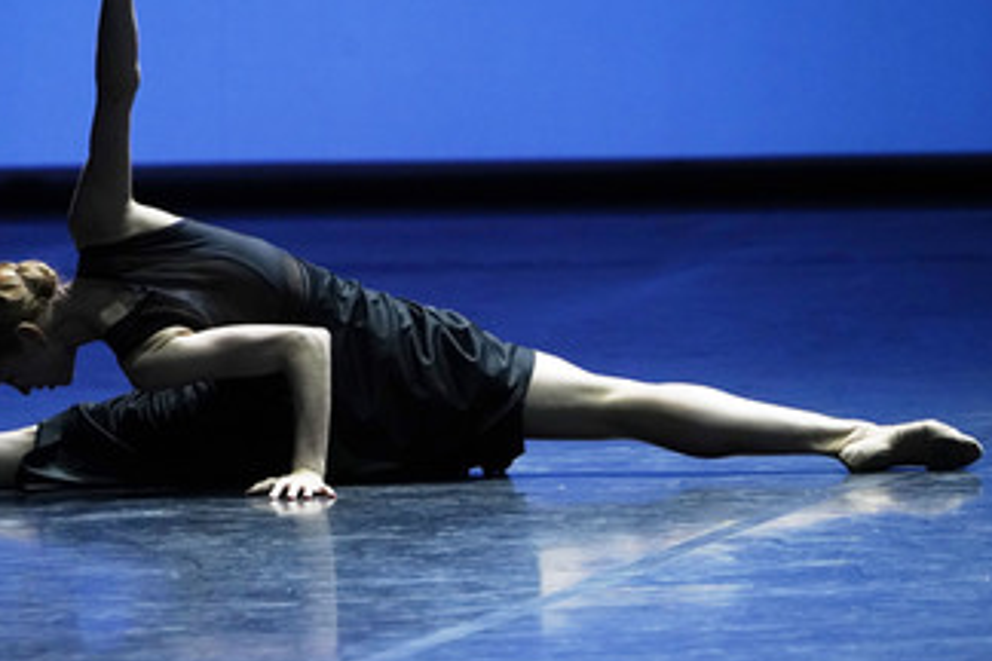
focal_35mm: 686
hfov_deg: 3.0
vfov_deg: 2.0
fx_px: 18902
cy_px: 306
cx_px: 317
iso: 6400
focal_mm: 493
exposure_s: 1/400
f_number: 6.3
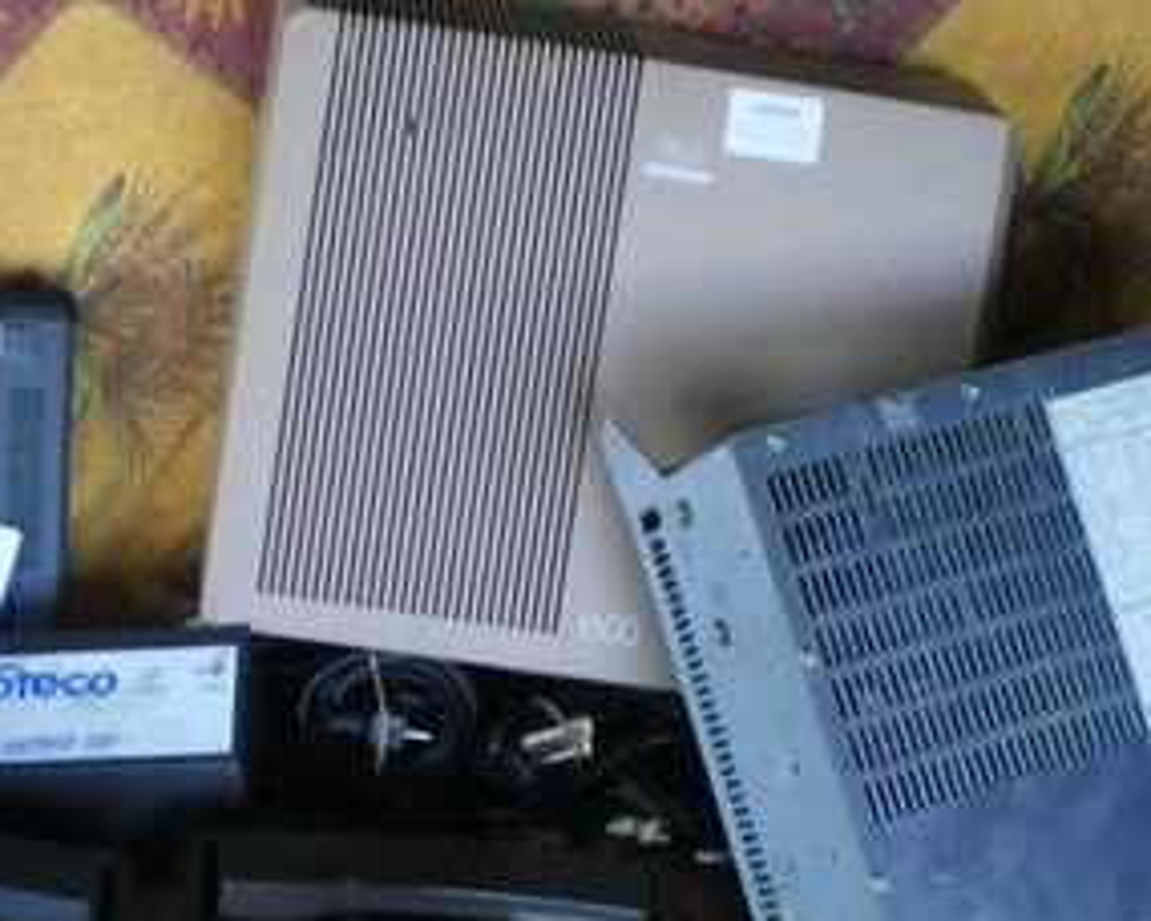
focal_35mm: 74
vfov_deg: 20.7
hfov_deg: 25.6
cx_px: 428
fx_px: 2521
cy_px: 553
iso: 250
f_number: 3.1
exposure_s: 1/50
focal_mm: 6.3
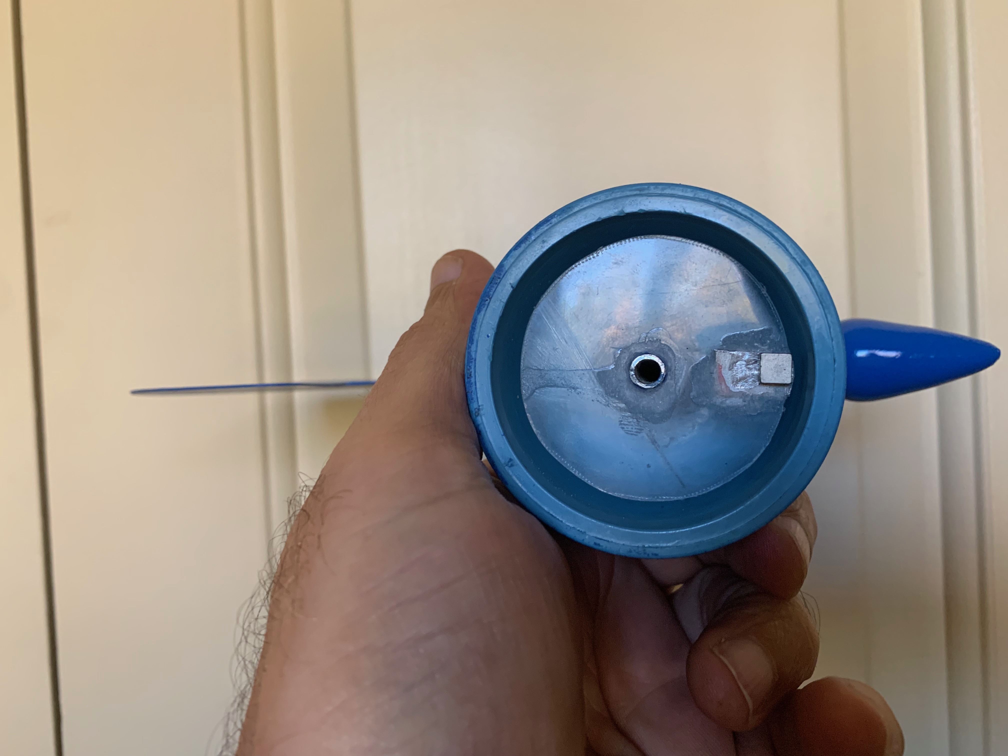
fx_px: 757
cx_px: 504
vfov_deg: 53.1
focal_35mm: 26
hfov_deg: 67.3
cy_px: 378
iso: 100
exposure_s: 1/60
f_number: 1.8
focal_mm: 4.25
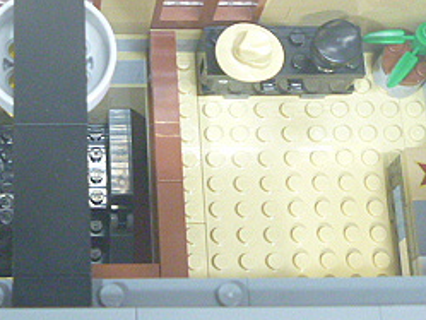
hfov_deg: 21.3
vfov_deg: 16.4
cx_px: 46
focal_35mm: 90
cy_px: 92
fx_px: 1108
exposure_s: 1/8
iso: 400
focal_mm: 6.3
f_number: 3.5
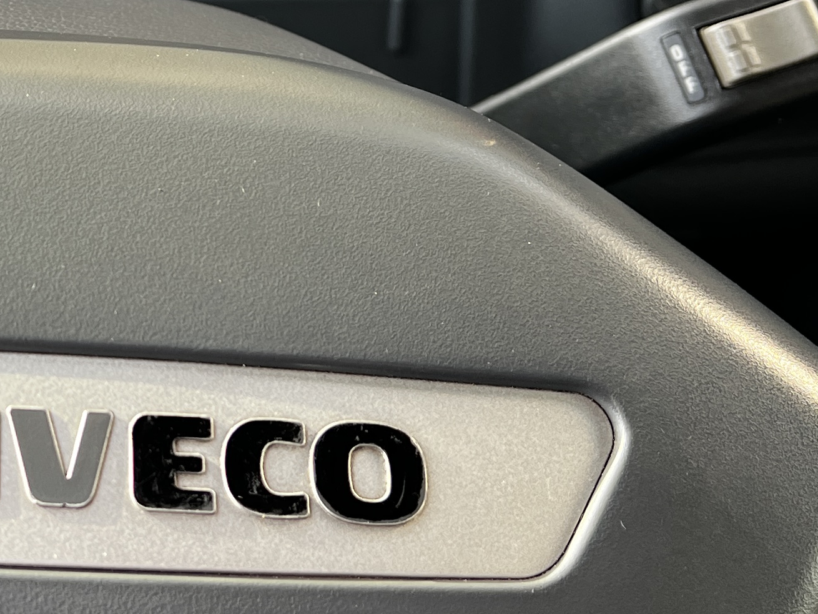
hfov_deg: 23.0
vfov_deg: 18.2
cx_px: -77
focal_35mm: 80
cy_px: 92
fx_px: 1891
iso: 40
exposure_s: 1/121
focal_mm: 5.7
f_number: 1.5
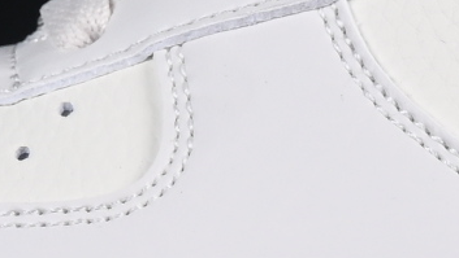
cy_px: -101
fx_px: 7538
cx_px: 632
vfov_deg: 2.0
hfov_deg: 3.5
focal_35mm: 619
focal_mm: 50
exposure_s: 1/80
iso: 160
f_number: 8
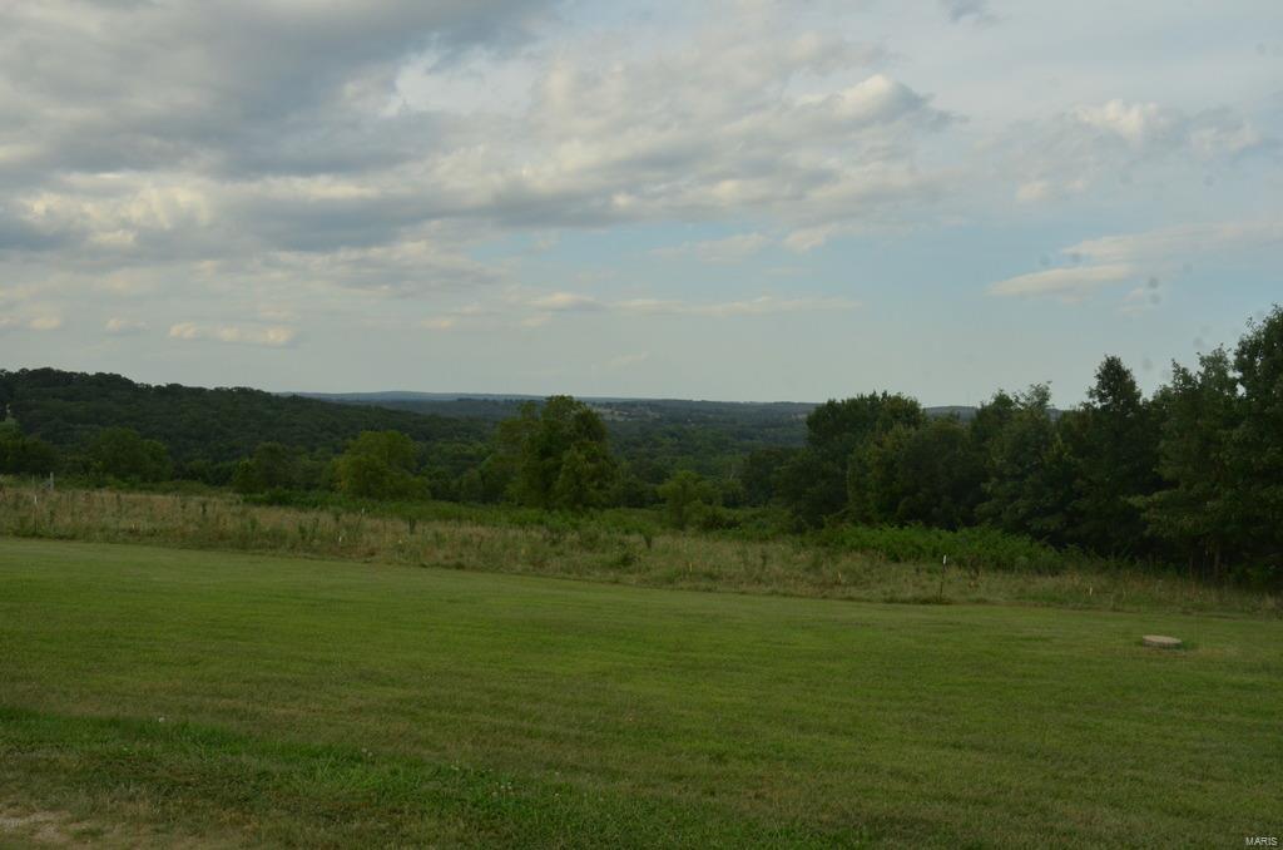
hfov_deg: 53.2
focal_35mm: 36
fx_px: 1280
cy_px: 425
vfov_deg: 36.7
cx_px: 642
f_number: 13
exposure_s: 1/640
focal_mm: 24
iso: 800
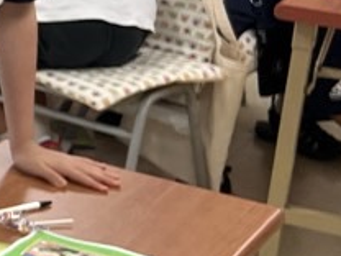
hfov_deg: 10.3
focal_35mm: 160
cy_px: 15
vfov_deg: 9.2
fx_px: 1576
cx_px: -546
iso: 100
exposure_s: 1/120
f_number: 1.5
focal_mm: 5.7
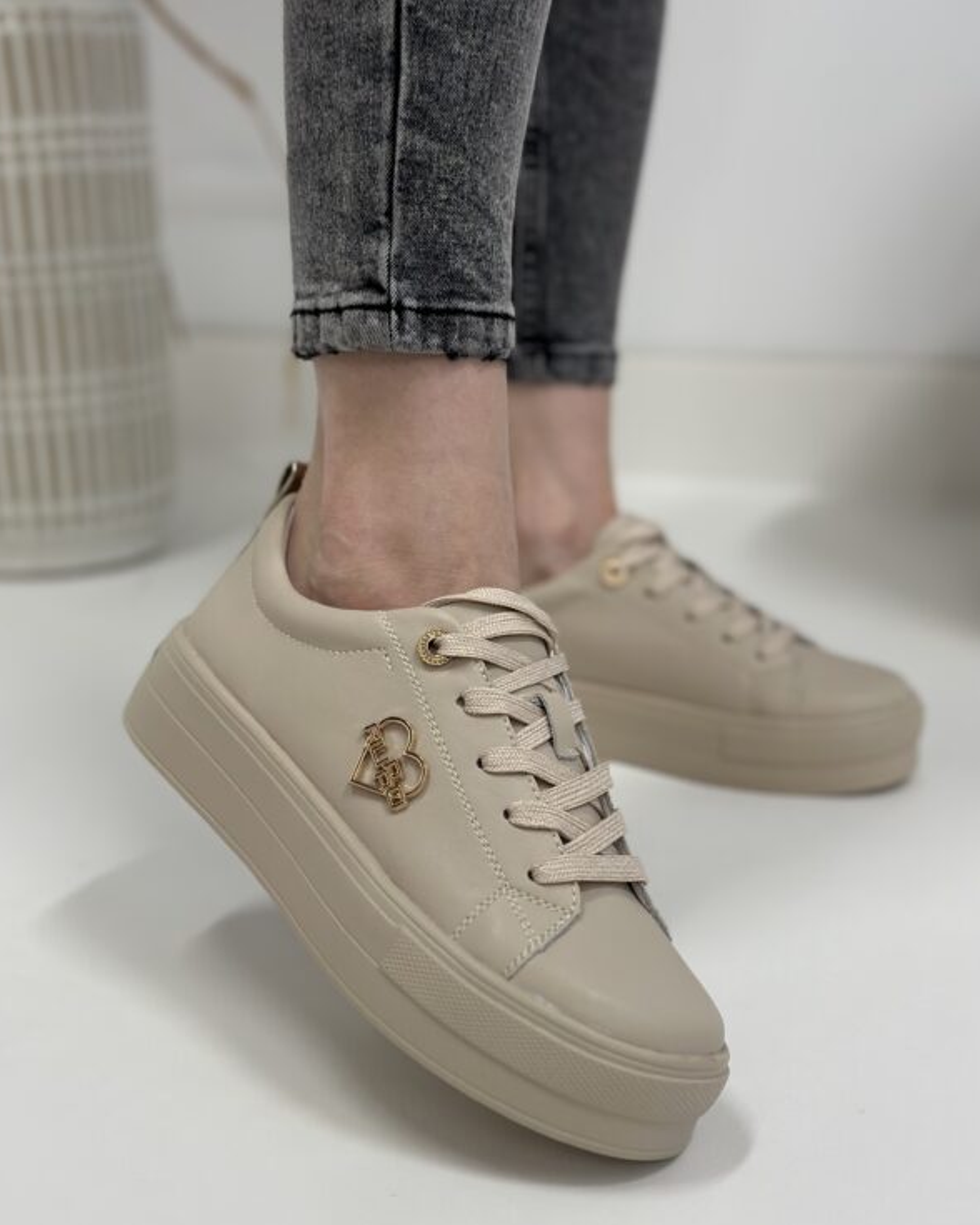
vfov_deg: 36.6
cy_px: 663
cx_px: 485
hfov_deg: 29.7
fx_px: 1849
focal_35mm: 51
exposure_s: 1/100
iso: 125
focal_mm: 6.86
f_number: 1.78
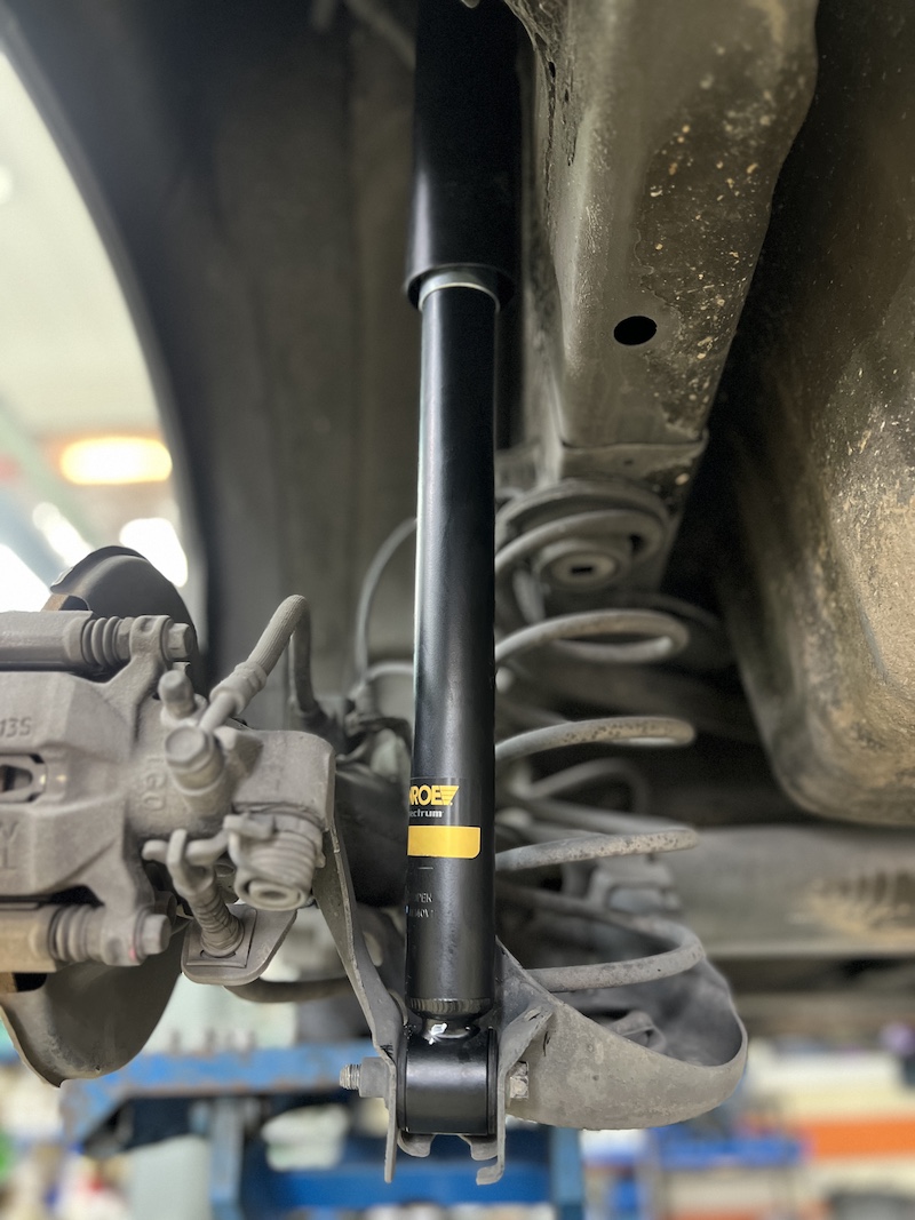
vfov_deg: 67.3
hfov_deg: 53.1
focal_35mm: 26
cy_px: 610
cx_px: 458
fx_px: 917
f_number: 1.5
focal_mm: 5.7
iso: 500
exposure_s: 1/33
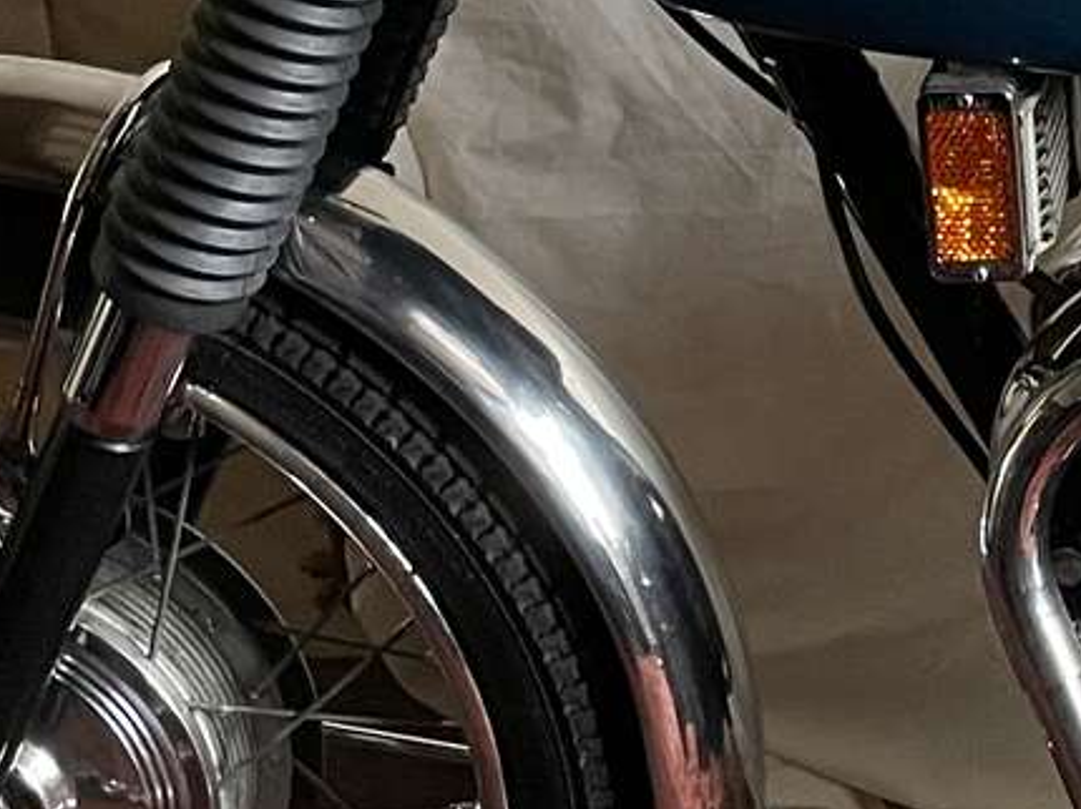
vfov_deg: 12.2
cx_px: 1629
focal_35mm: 121
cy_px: 111
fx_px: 3777
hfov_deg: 15.1
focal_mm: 4.2
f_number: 1.6
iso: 320
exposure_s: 1/60
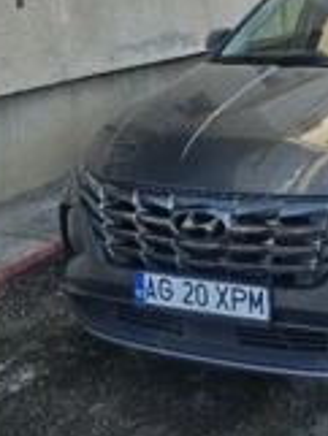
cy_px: -8
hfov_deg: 23.9
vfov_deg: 31.1
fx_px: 719
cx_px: 369
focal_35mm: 57
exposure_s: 1/625
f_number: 1.7
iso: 12
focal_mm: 6.3
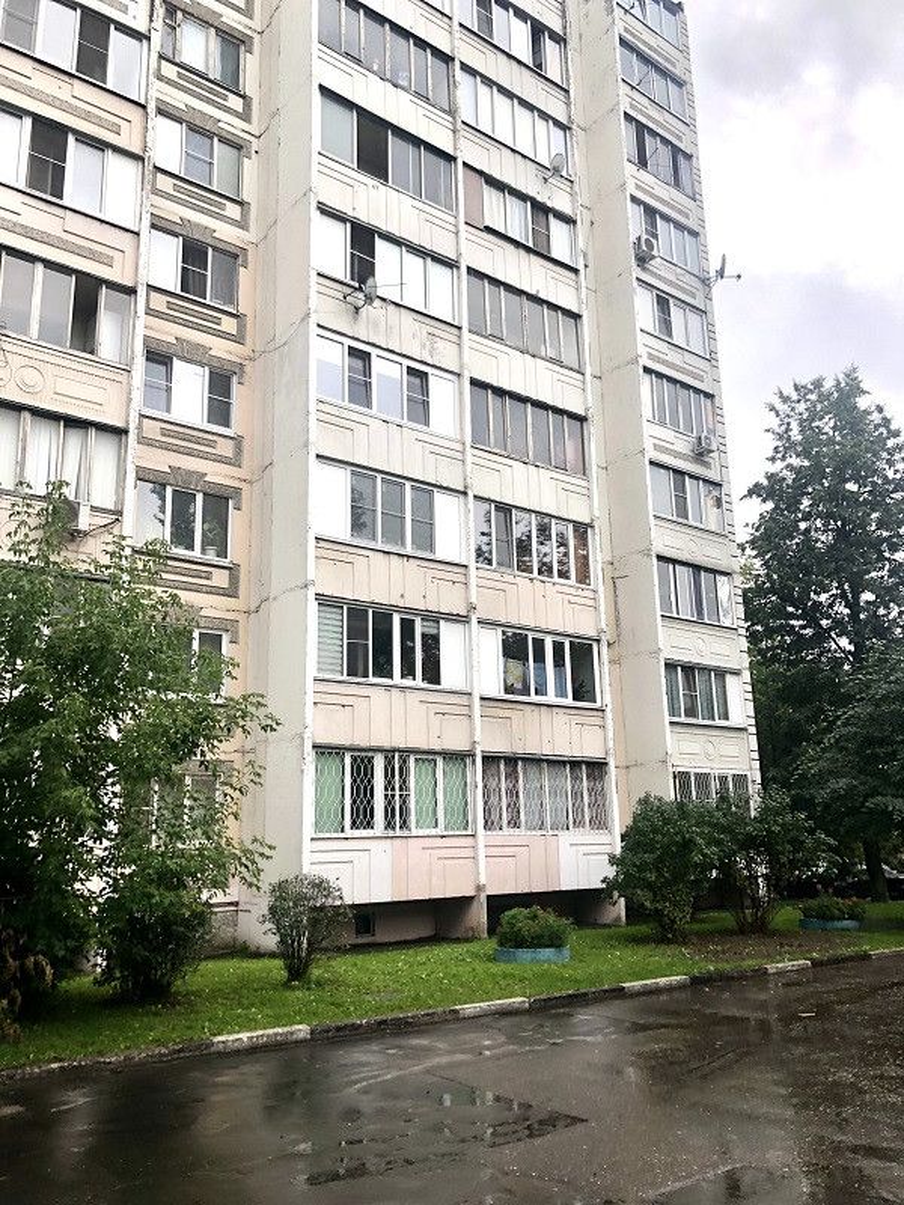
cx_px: 452
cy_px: 602
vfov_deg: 63.4
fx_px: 975
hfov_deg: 49.7
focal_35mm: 28
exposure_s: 1/289
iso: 20
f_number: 1.8
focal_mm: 3.99
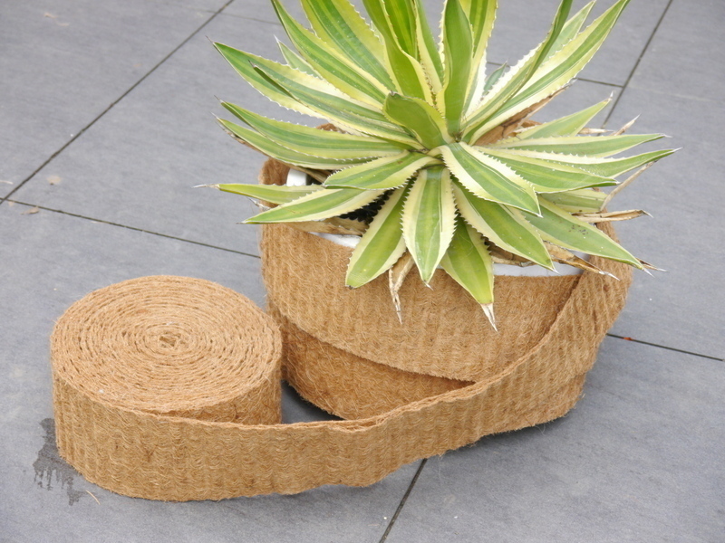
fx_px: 1759
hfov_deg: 23.3
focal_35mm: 84
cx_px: 362
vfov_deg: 17.6
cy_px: 272
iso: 400
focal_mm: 42
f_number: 5.6
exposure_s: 1/80
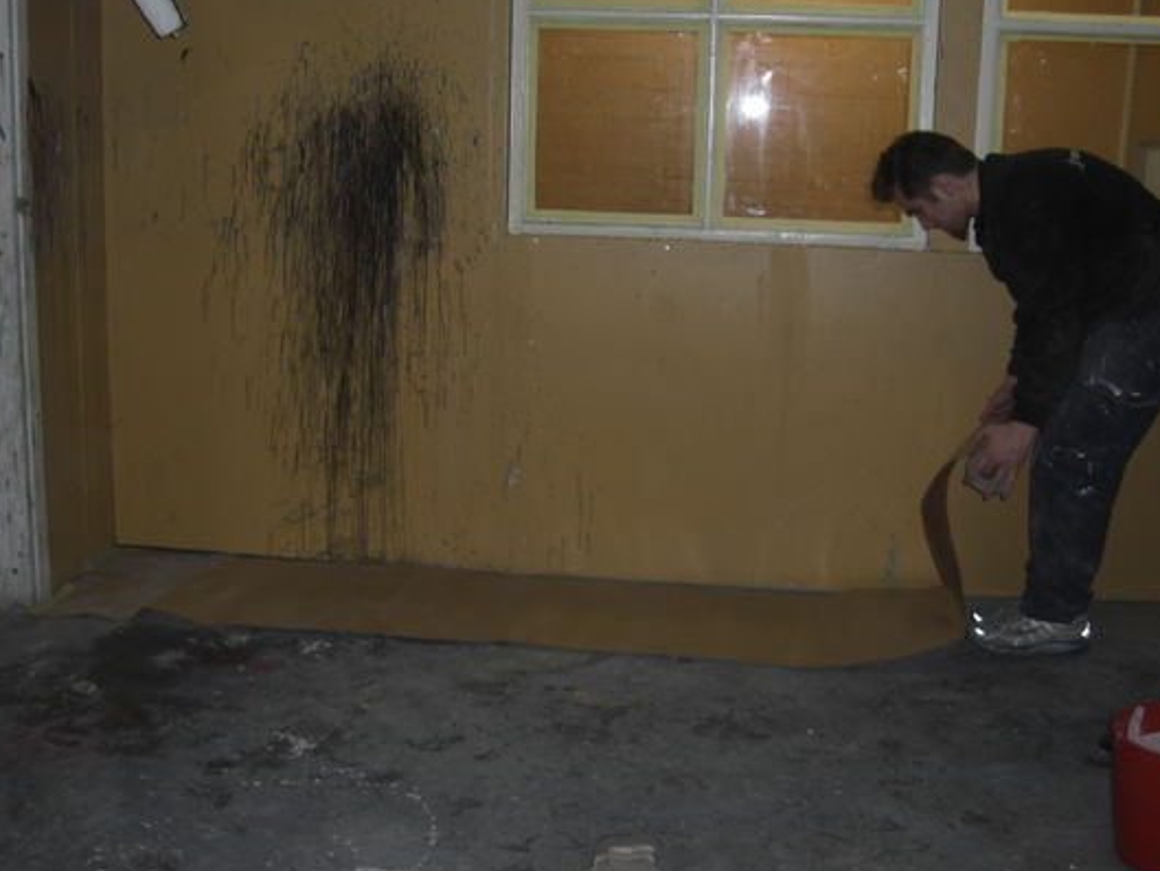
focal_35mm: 46
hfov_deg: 41.2
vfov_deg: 31.5
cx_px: 596
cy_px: 393
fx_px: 1542
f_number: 2.8
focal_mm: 7.9
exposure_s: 1/60
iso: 100
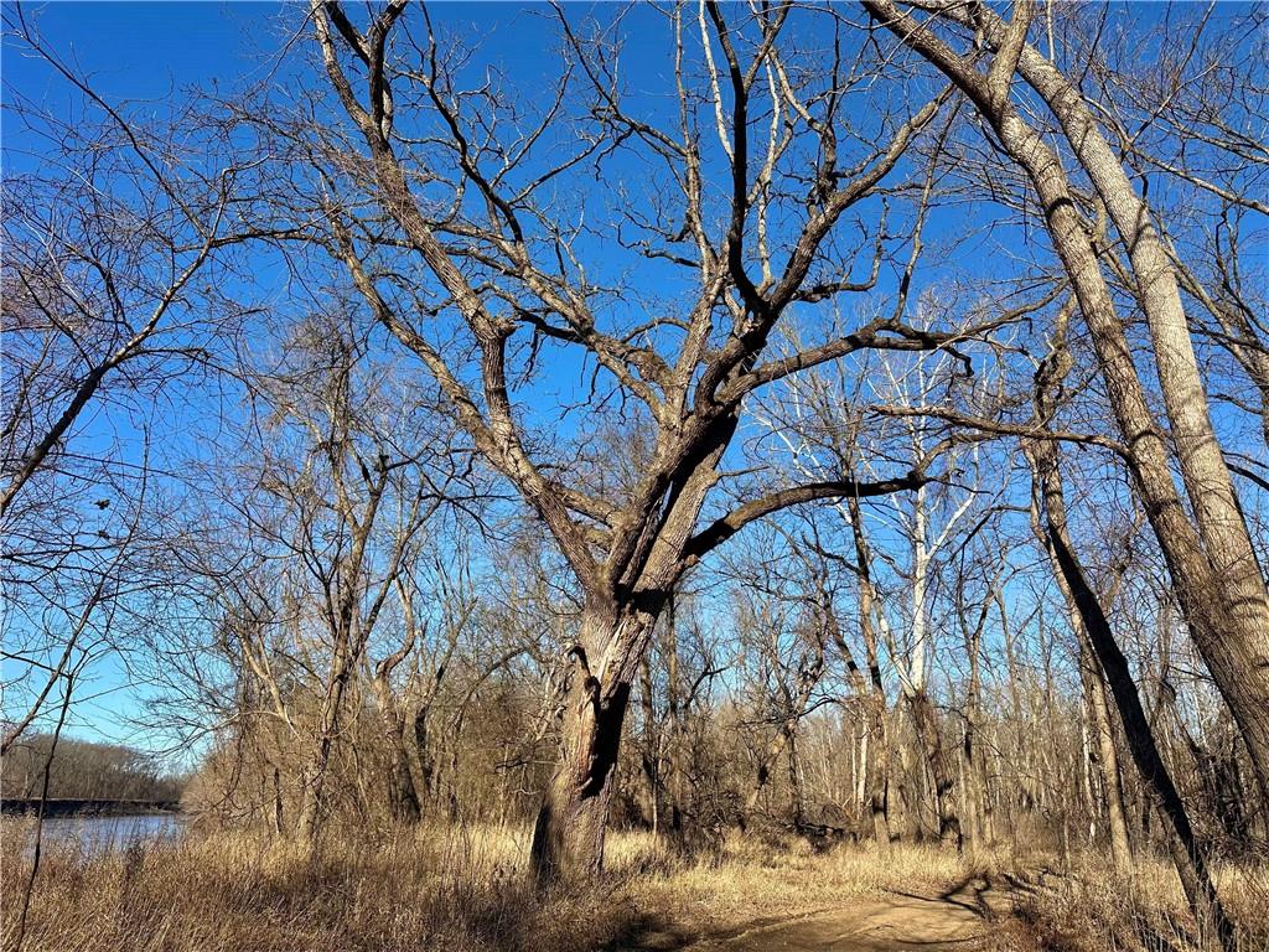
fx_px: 880
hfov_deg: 71.6
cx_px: 634
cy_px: 476
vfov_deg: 56.8
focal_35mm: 24
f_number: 1.78
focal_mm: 6.86
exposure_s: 1/3247
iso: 80
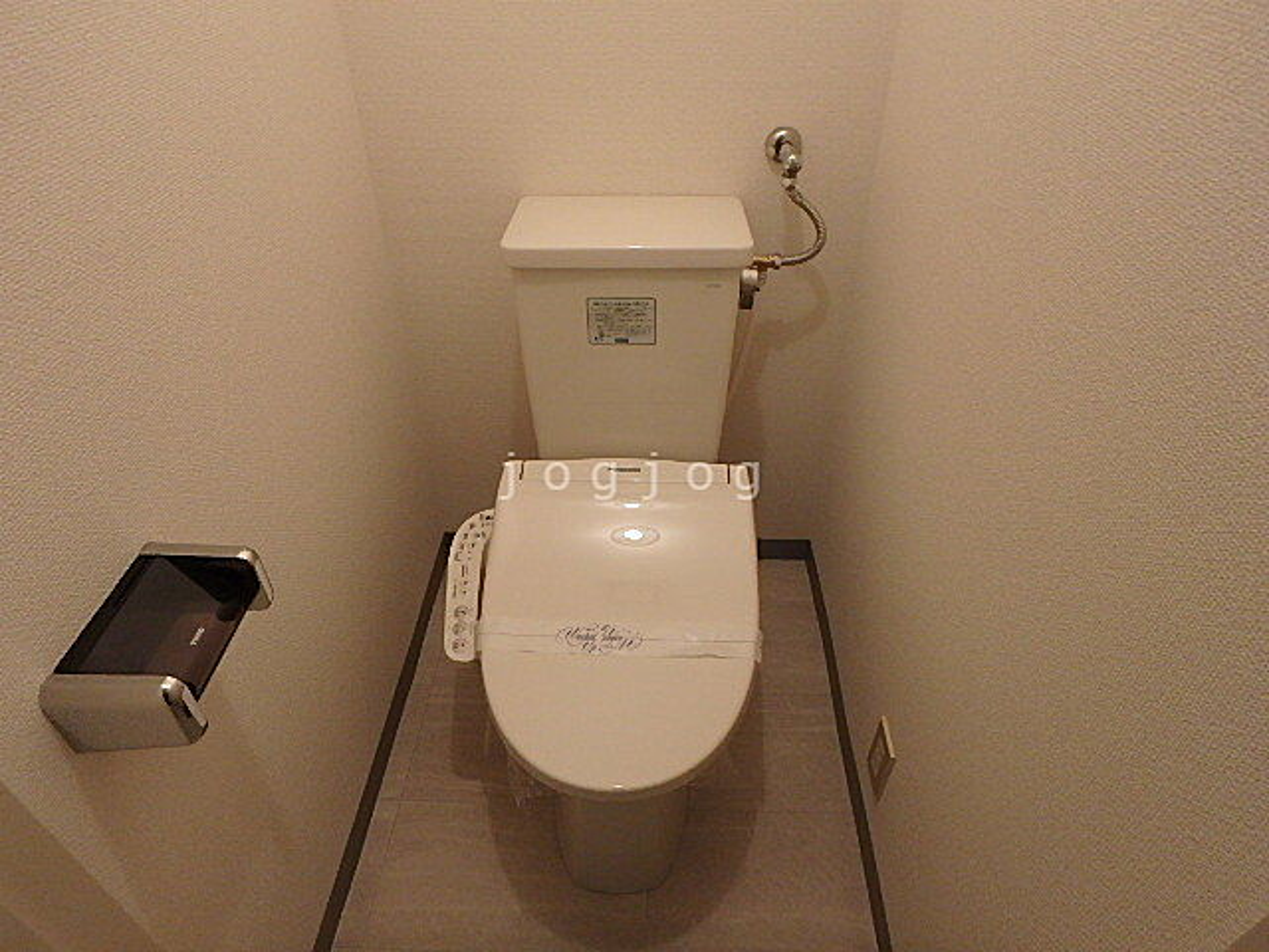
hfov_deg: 79.0
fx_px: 770
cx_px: 634
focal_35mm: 21
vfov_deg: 63.4
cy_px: 476
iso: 320
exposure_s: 1/30
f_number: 3.5
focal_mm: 3.7
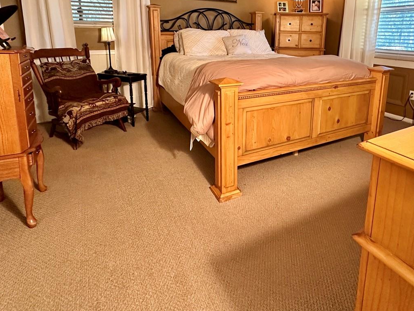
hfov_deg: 75.7
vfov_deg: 58.4
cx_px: 245
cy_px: 84
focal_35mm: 22
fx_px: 263
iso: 500
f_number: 2.2
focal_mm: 2.22
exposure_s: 1/60
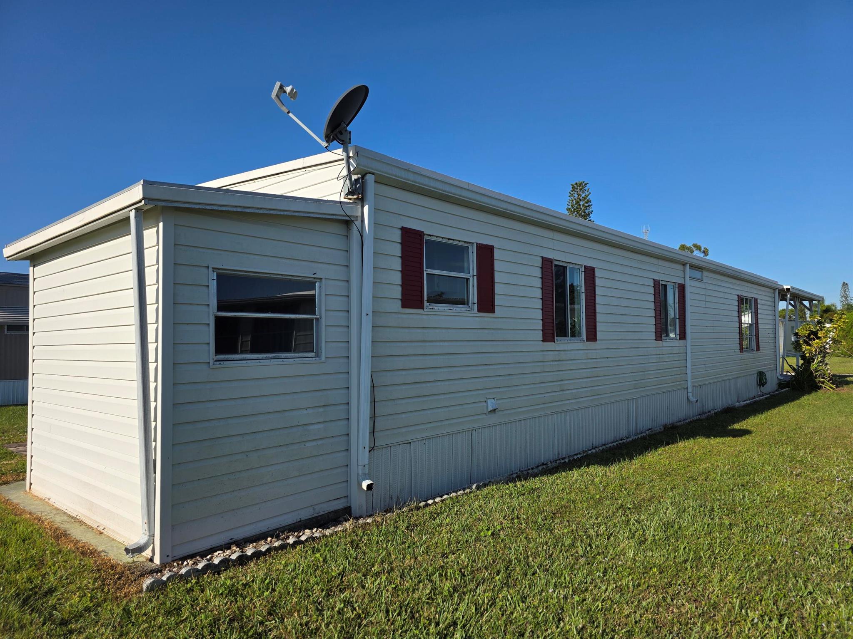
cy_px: 320
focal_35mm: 23
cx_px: 426
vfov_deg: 58.9
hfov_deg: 73.9
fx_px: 567
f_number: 1.7
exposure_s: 1/7626
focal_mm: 6.3
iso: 80
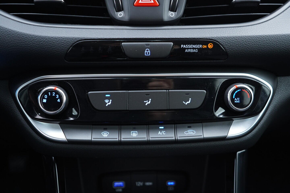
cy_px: 96
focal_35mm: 36
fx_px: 290
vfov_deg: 36.9
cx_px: 145
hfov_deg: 53.1
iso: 400
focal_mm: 24
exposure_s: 1/40
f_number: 2.8
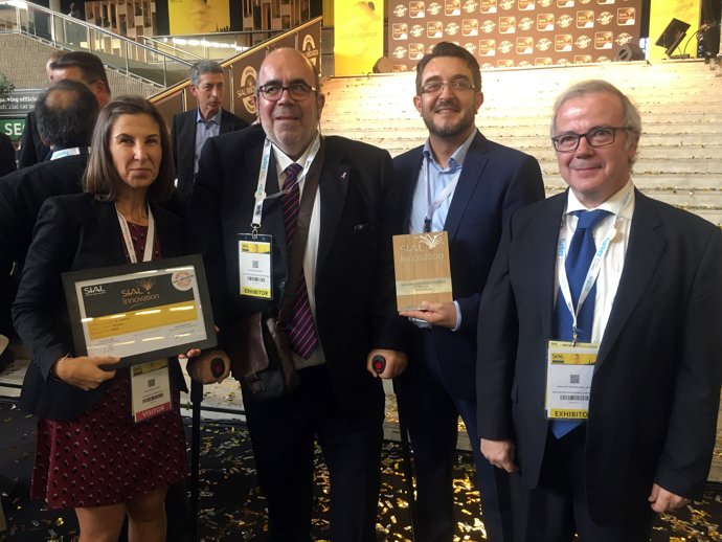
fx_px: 605
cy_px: 271
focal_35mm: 29
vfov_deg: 48.3
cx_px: 361
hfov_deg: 61.6
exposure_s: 1/33
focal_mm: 4.15
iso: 125
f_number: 2.2
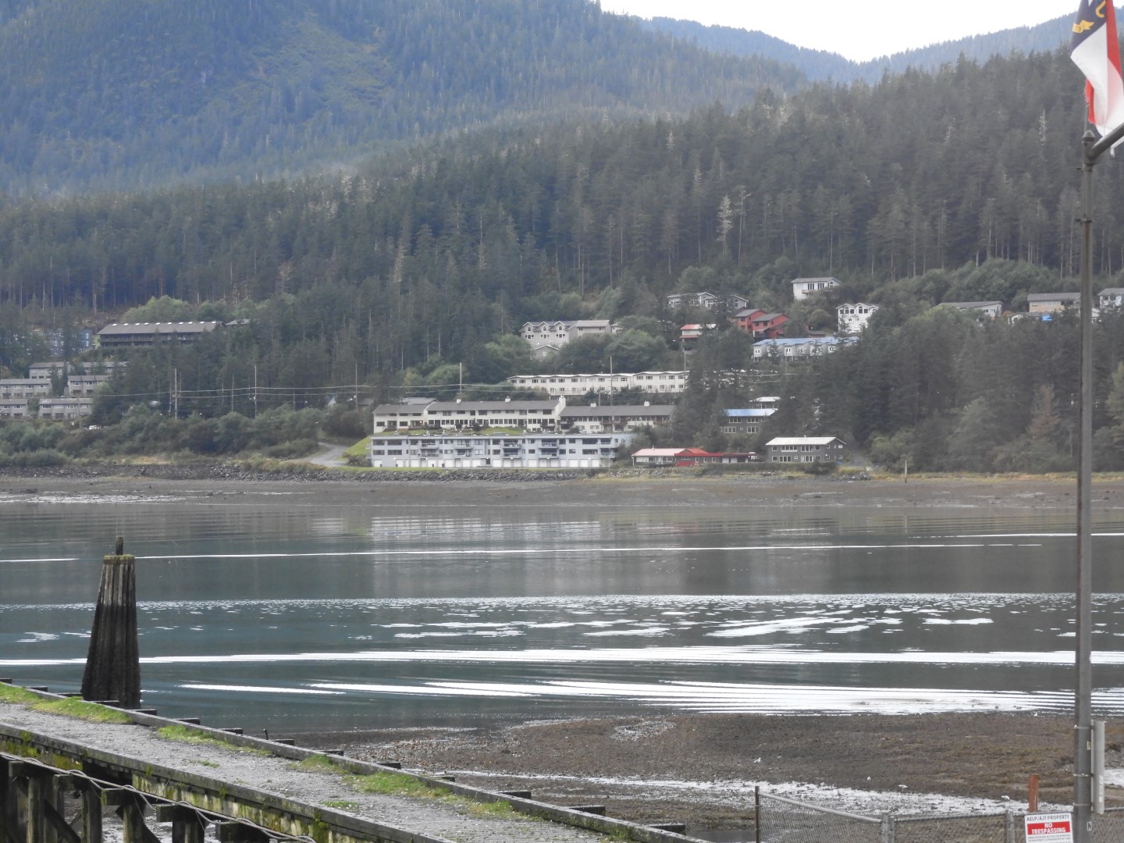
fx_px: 4059
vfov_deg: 11.9
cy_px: 422
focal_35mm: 125
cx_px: 562
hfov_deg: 15.8
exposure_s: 1/30
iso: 400
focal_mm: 22.4
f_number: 5
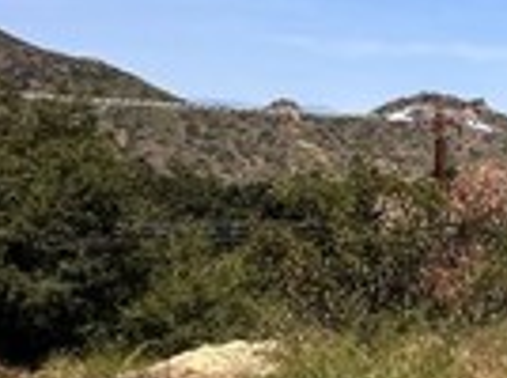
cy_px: 208
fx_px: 980
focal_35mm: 67
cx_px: 991
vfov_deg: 21.9
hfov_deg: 19.0
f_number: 2.2
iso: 50
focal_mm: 2.22
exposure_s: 1/2451
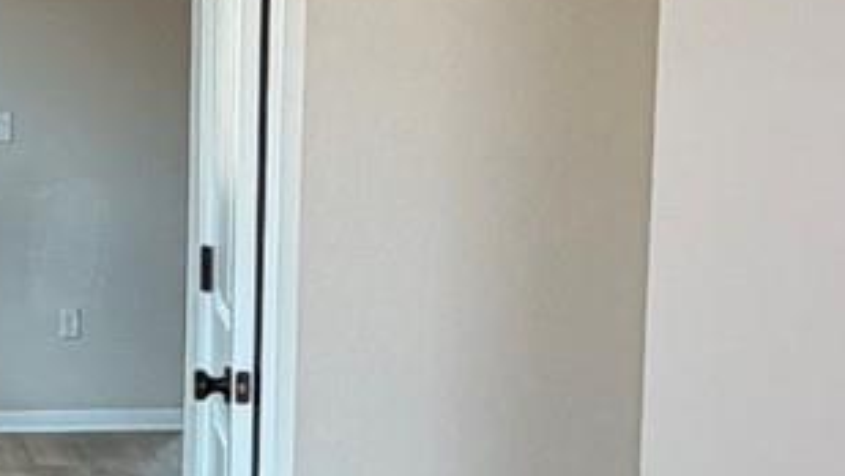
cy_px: 397
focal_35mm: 101
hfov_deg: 19.5
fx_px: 2264
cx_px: -260
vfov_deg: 11.9
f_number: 2.2
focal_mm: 2.22
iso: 100
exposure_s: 1/121
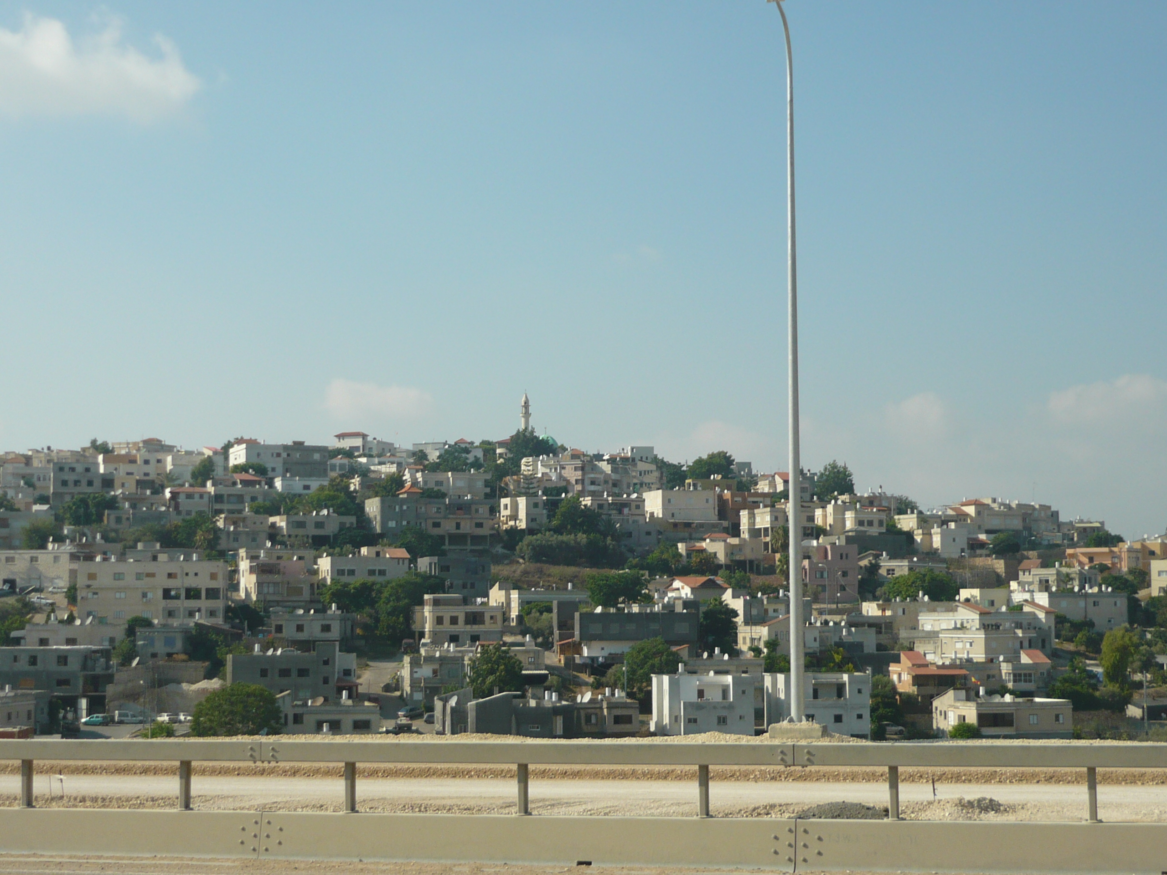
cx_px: 584
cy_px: 438
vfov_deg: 24.4
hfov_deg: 32.2
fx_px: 2023
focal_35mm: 60
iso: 100
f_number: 9
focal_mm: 7.8
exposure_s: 1/250
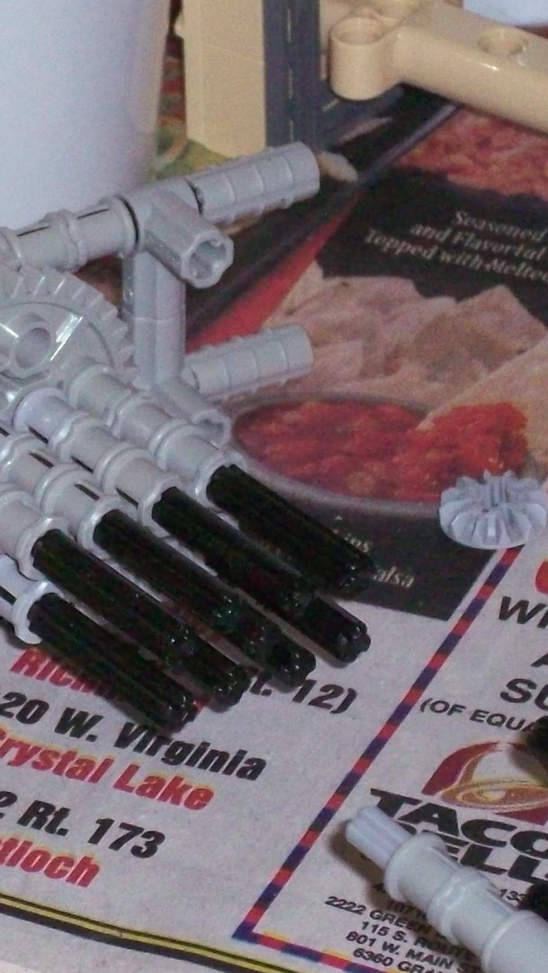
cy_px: 405
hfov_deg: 5.4
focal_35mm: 226
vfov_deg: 9.5
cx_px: 11
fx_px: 5837
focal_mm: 18.6
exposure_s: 1/257
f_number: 5.2
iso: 400
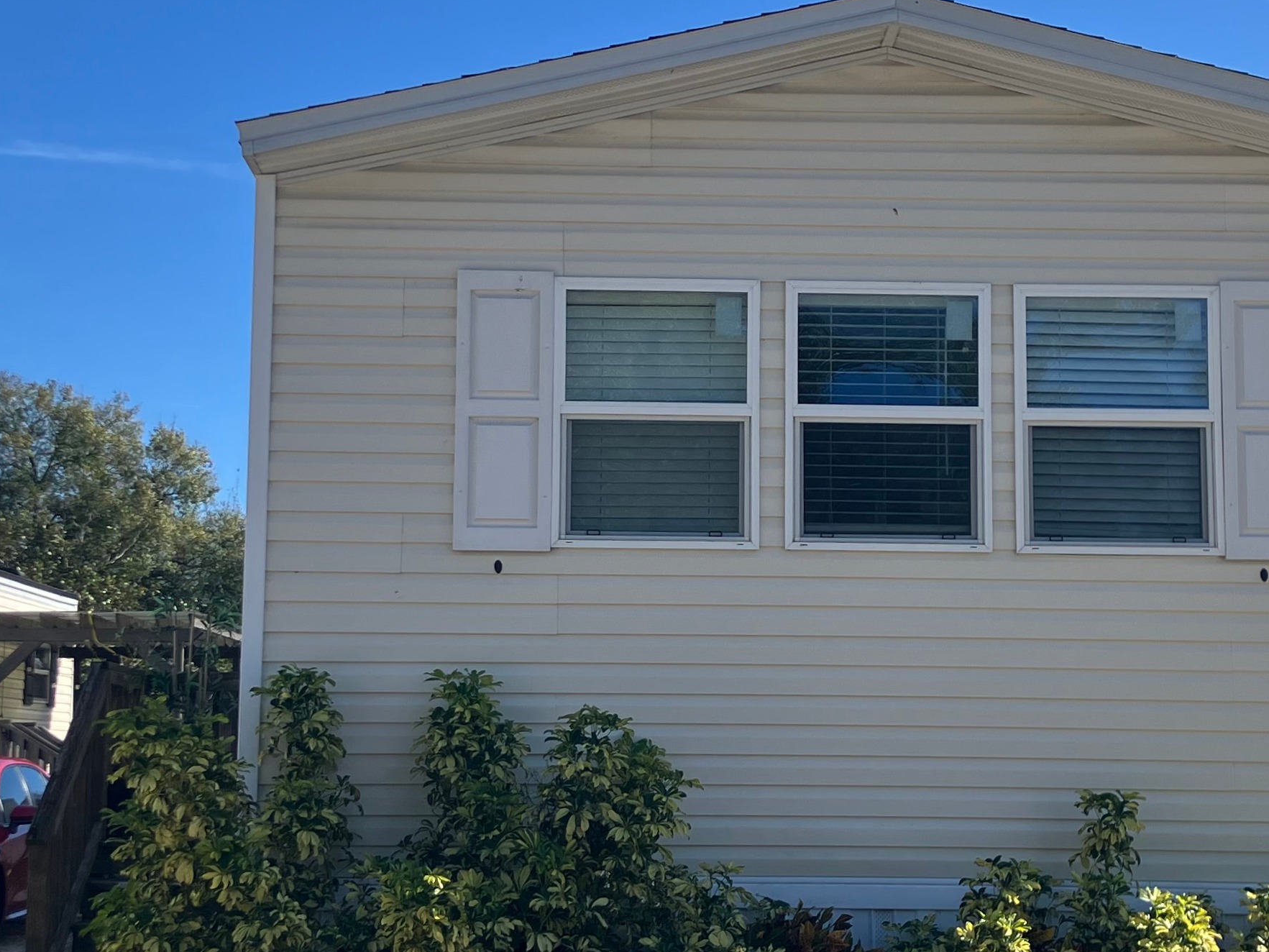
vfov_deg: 24.8
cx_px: 841
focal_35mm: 59
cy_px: 503
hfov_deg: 32.4
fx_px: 2163
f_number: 1.8
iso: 32
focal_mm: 3.99
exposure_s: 1/1869
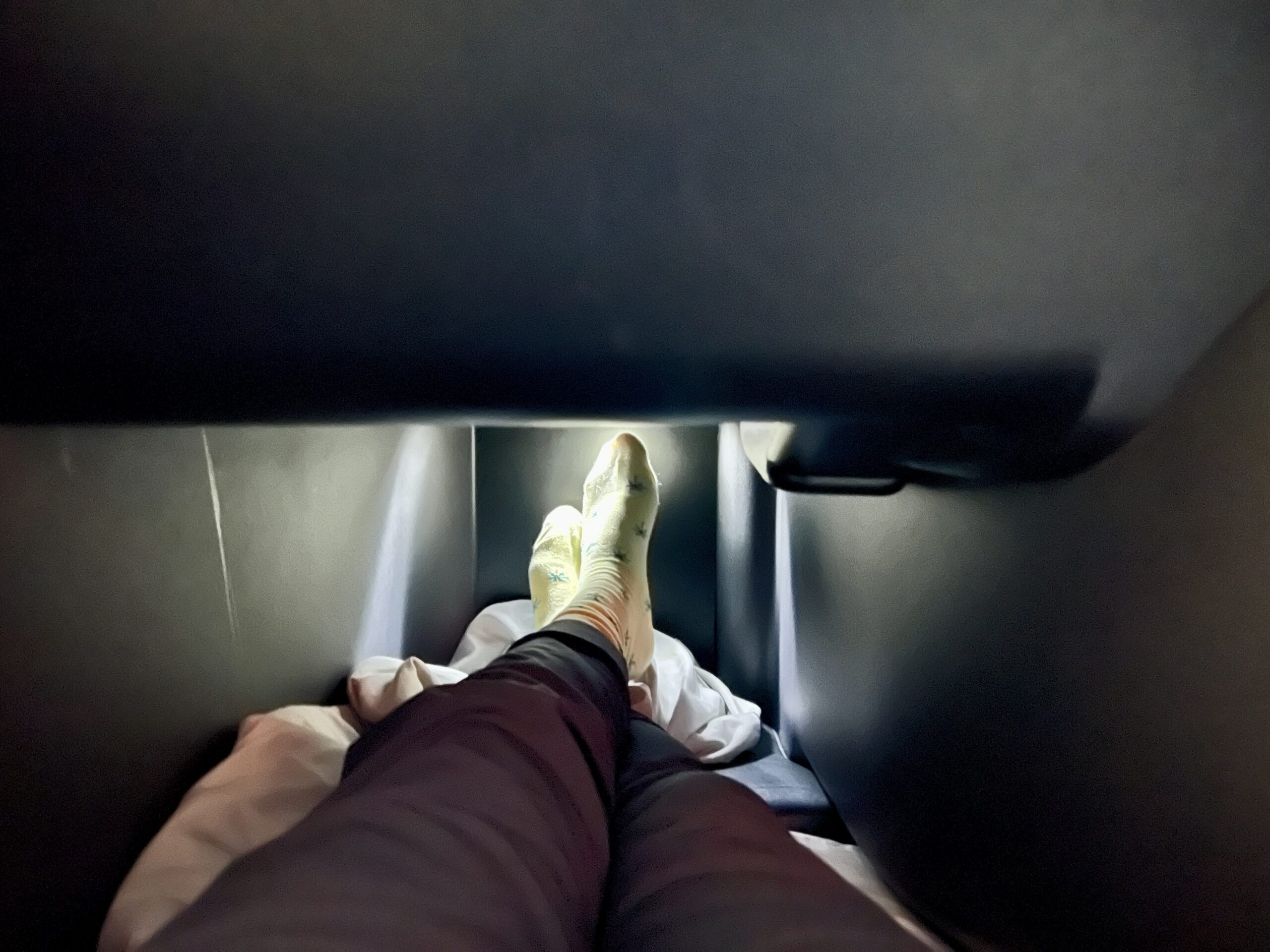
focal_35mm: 26
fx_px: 954
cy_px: 476
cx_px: 635
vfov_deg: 53.1
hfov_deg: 67.3
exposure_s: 1
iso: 4000
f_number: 1.5
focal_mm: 5.7
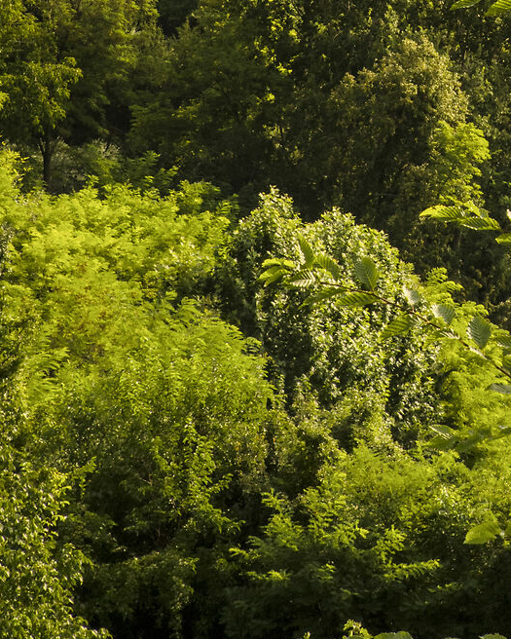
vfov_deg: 9.0
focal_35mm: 206
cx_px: 770
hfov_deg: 7.4
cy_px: -433
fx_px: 3893
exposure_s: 1/200
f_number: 16
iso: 400
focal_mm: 60
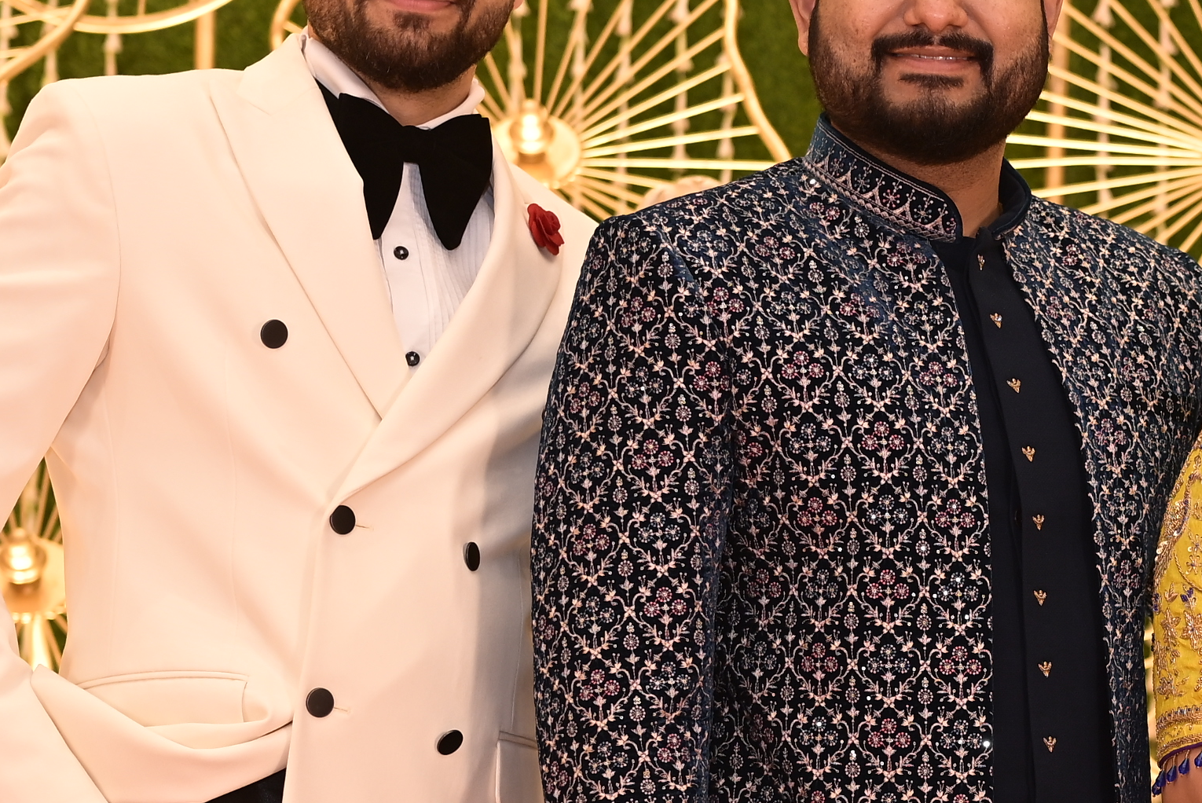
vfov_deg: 9.3
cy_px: 642
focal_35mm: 148
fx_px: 4944
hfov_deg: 13.6
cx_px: 1235
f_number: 2.8
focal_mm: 50
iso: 400
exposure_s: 1/160
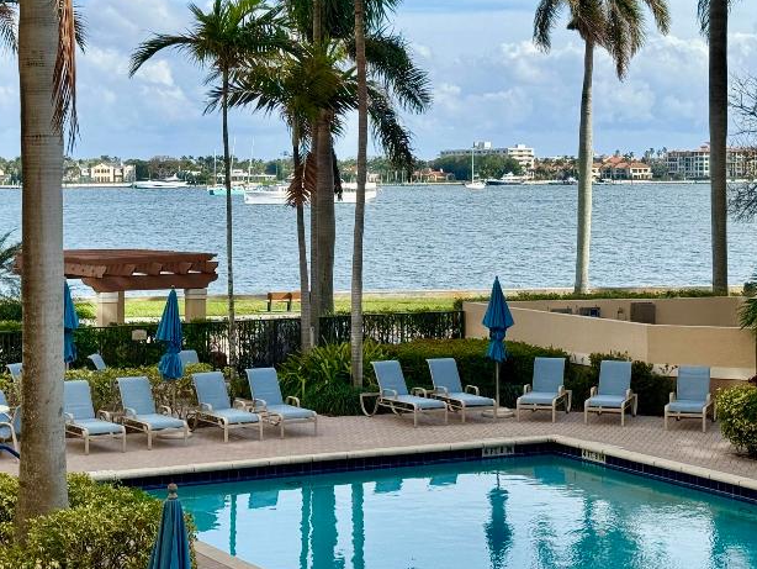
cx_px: 276
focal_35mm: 80
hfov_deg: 24.3
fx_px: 1750
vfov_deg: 18.4
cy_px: 225
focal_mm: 6.86
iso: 64
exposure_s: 1/3817
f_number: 1.78
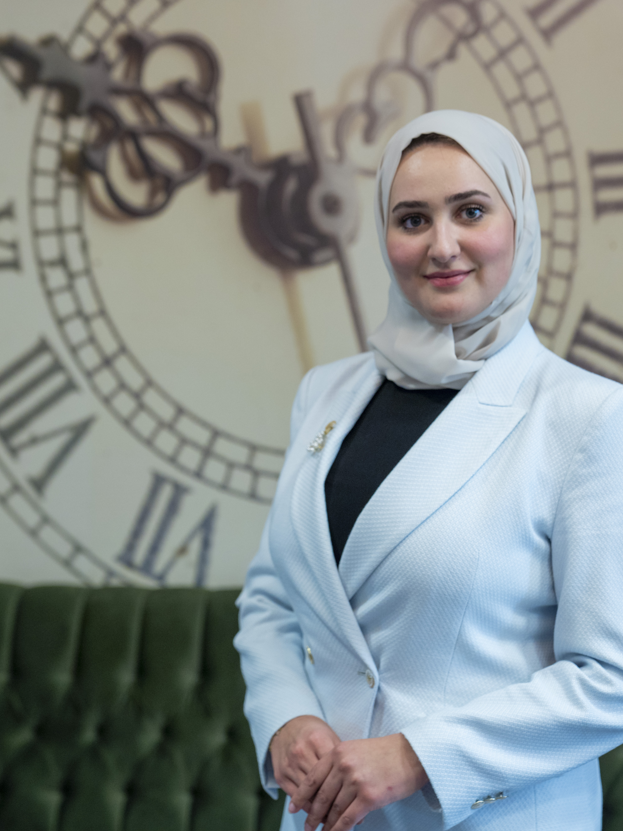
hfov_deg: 18.4
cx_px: 392
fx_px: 1920
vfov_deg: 24.4
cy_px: 413
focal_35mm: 80
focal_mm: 55
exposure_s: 1/80
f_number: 2.8
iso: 1250
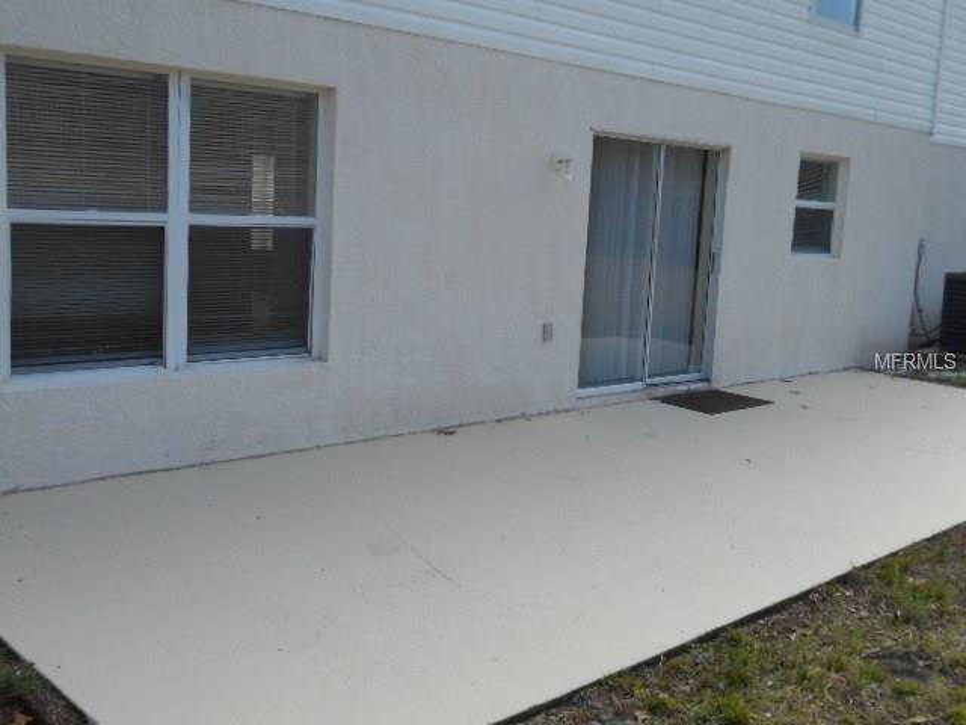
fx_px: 1088
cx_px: 483
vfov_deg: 36.8
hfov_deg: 47.9
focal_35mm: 39
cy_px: 362
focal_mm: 6.9
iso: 80
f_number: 4.5
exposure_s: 1/250
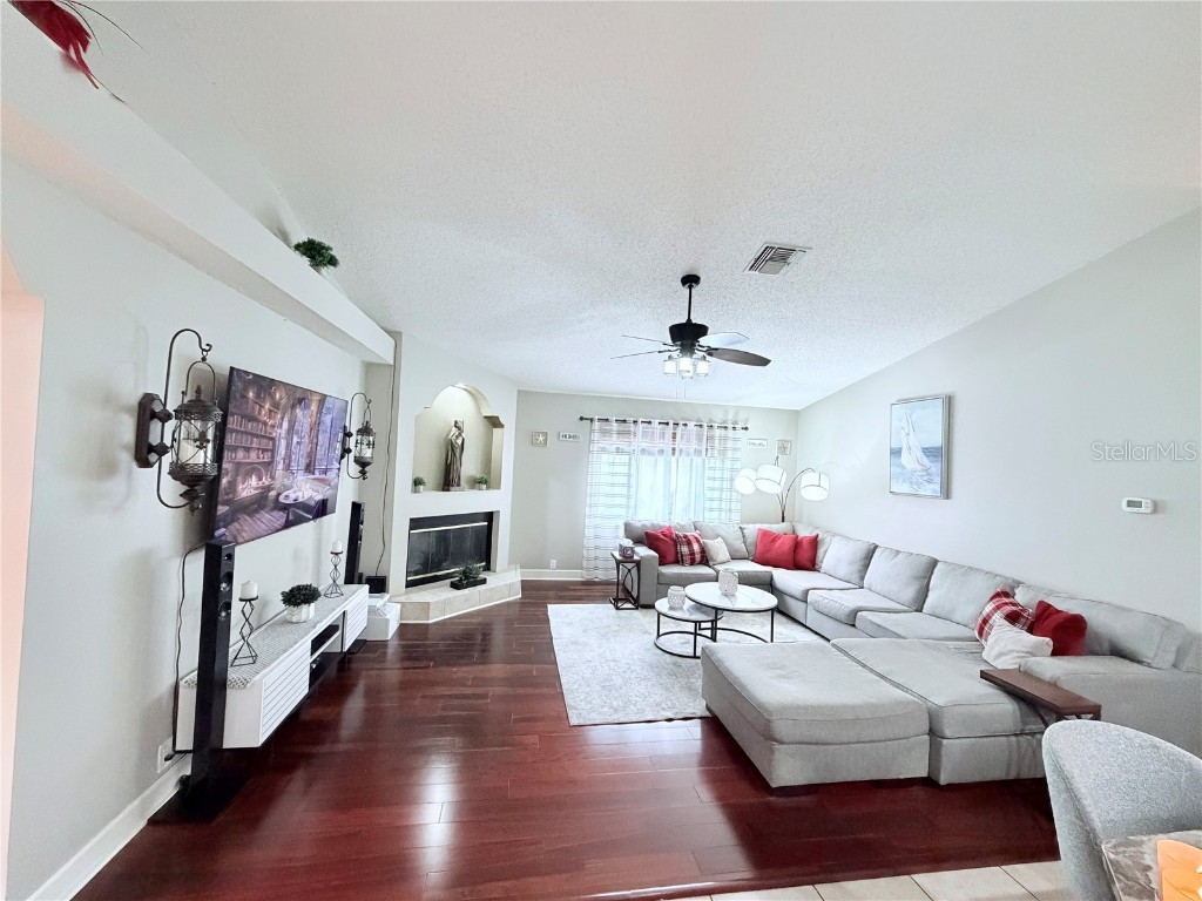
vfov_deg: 85.7
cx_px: 601
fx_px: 486
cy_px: 450
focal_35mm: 14
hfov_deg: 102.1
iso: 640
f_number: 2.2
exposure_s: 1/60
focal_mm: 2.22
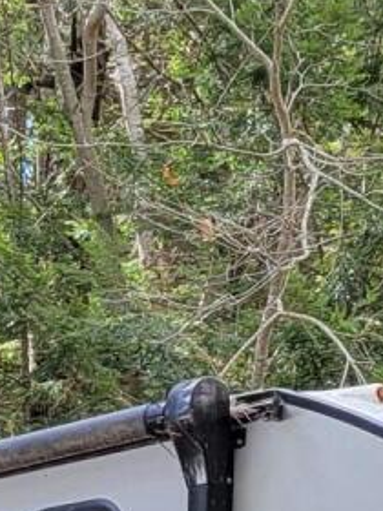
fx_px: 2744
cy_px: 1135
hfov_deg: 7.9
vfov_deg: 9.7
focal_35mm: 186
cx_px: 0
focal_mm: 5.4
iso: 40
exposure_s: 1/184
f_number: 1.8
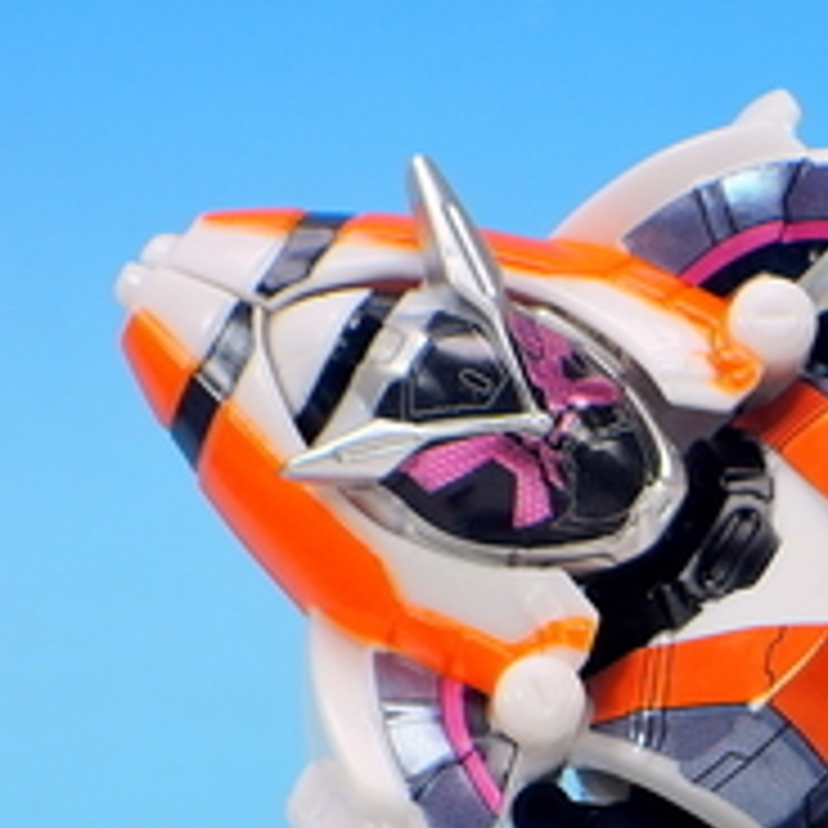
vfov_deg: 5.0
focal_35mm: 346
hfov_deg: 5.0
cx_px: 1341
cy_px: 927
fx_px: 9363
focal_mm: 25.5
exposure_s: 1/1.6
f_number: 7.1
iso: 80
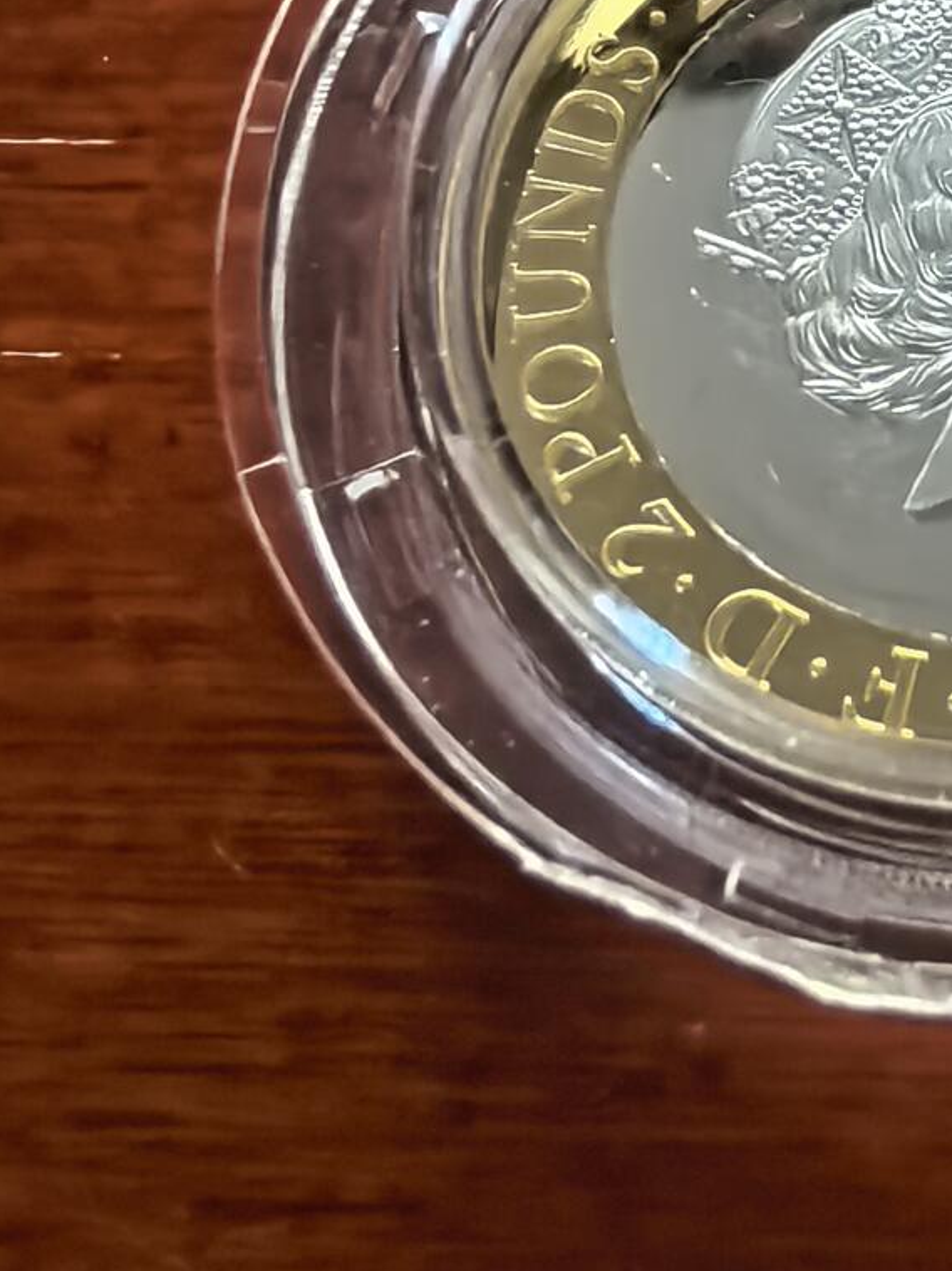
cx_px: 991
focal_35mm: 57
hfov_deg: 24.3
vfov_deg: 32.8
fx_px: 2091
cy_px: 236
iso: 1000
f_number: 2.2
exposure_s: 1/50
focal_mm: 1.68
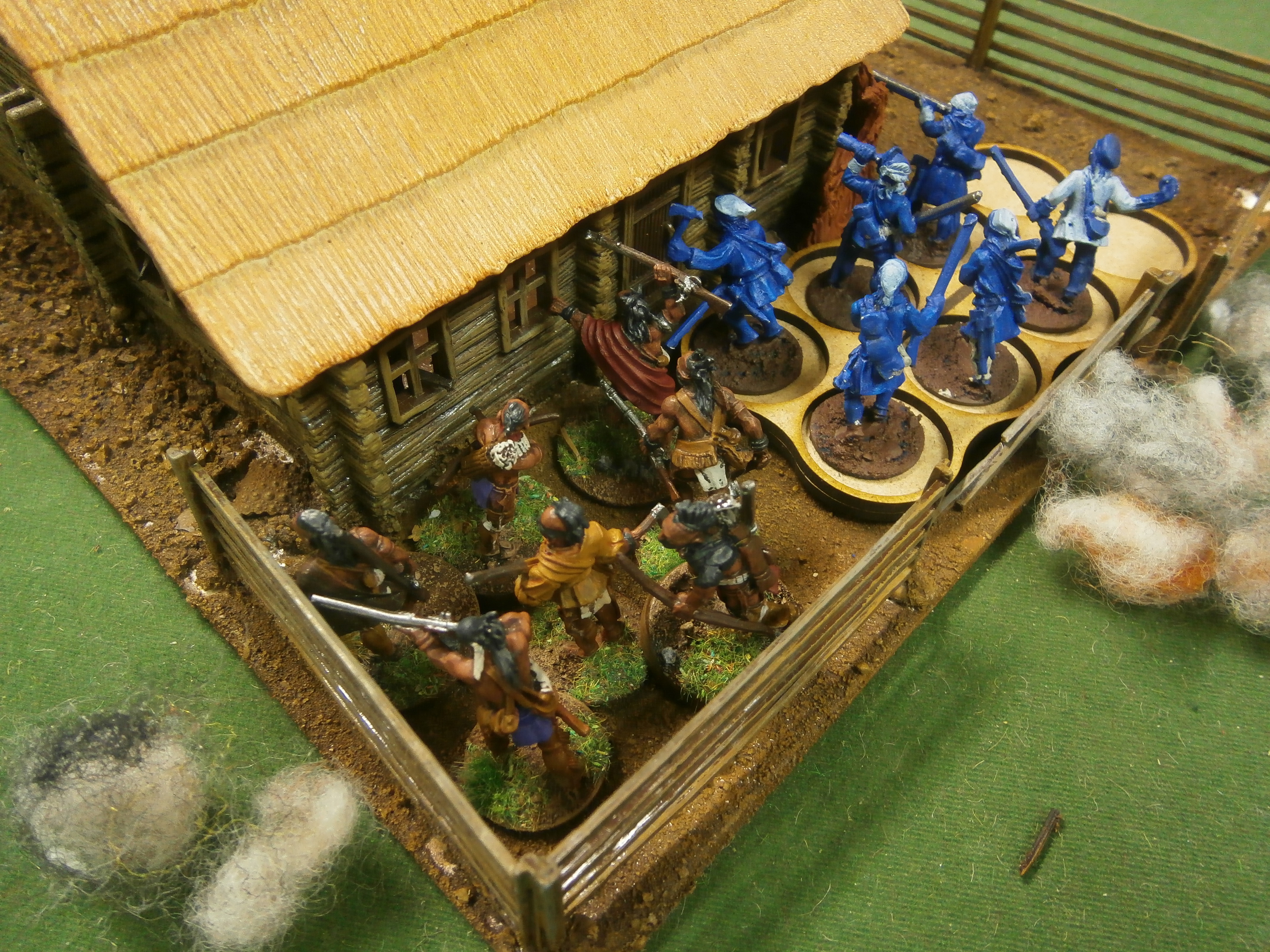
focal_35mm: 26
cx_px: 635
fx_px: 954
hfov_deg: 67.3
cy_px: 476
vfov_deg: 53.1
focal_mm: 4.7
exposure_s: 1/20
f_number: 2.8
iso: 200
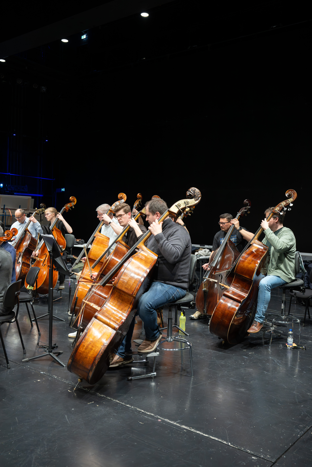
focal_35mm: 34
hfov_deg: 38.4
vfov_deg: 55.1
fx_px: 448
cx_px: 156
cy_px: 234
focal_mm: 34.5
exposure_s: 1/125
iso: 2500
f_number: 5
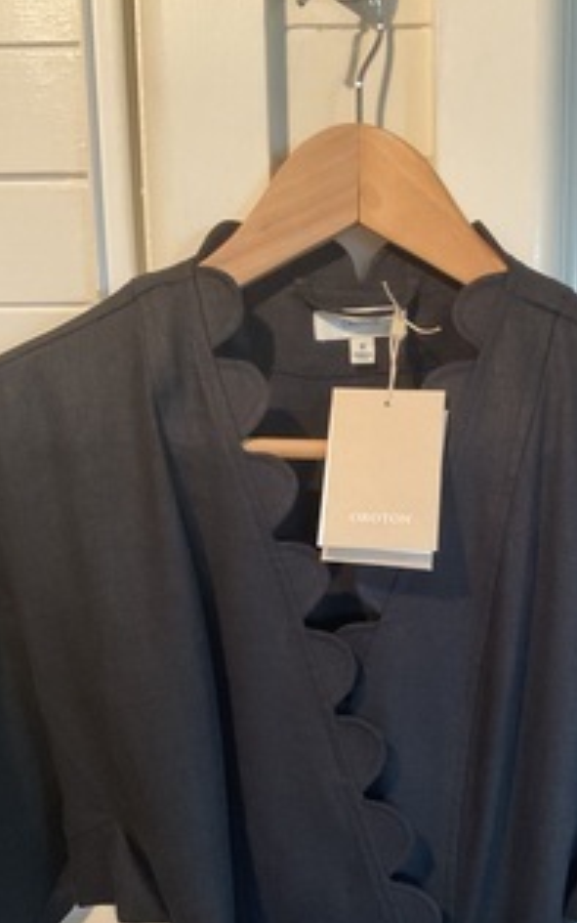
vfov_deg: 49.9
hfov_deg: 32.3
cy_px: 571
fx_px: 981
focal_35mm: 39
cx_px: 416
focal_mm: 3
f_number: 1.8
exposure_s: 1/50
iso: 250
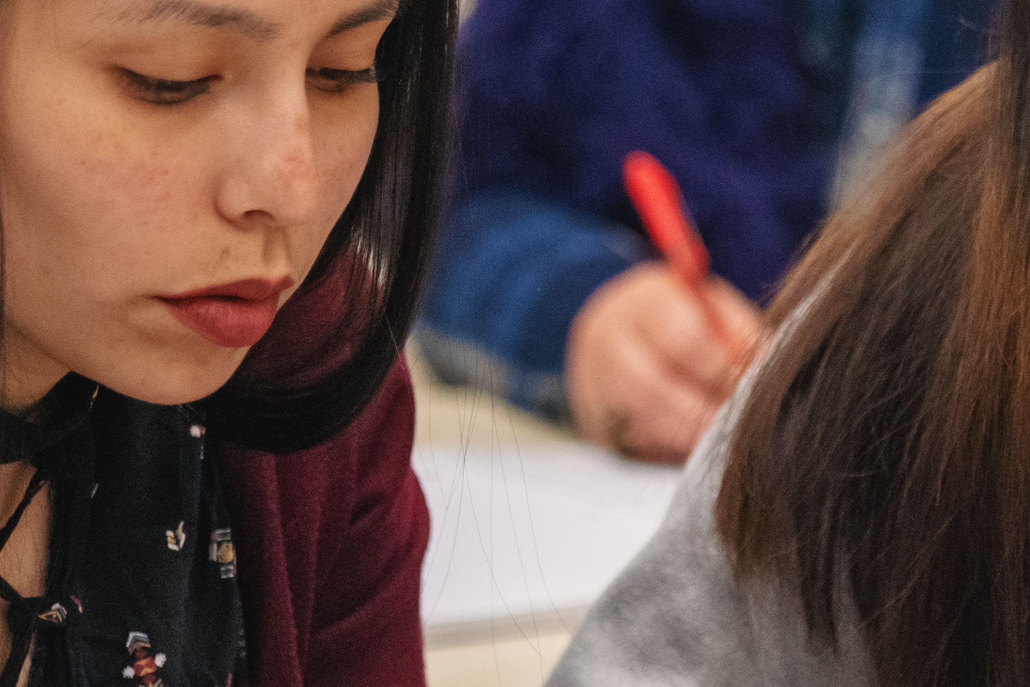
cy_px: 161
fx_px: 9670
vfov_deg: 4.1
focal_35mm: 338
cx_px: 954
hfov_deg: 6.1
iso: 1000
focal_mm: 95
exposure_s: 1/320
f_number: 2.8
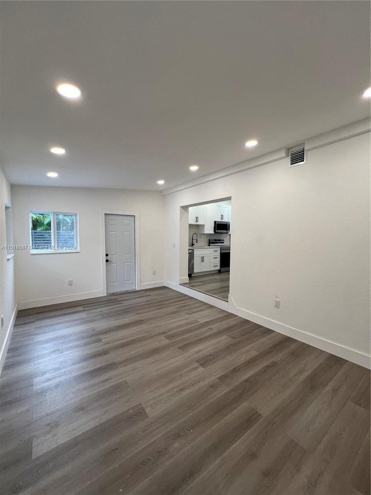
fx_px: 186
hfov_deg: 89.9
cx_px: 186
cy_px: 248
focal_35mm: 13
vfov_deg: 106.2
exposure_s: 1/120
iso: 100
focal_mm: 1.57
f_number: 1.8
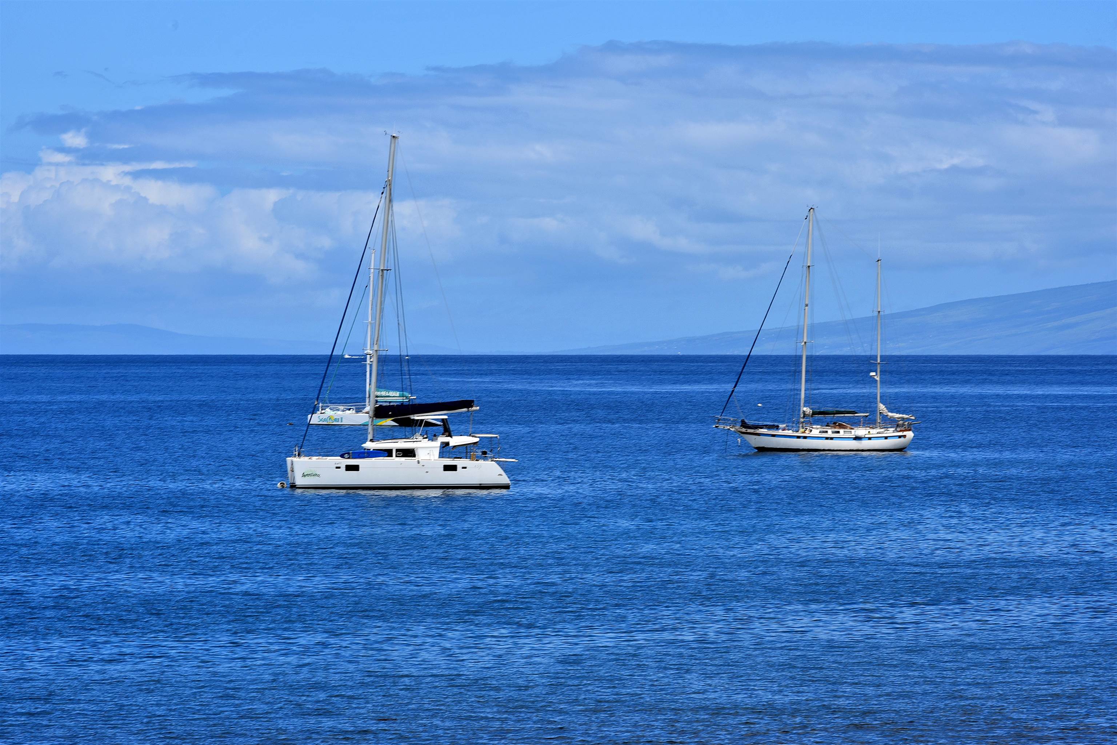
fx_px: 5276
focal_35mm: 170
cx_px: 558
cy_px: 372
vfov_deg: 8.1
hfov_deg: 12.1
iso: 100
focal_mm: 170
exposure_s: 1/200
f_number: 14
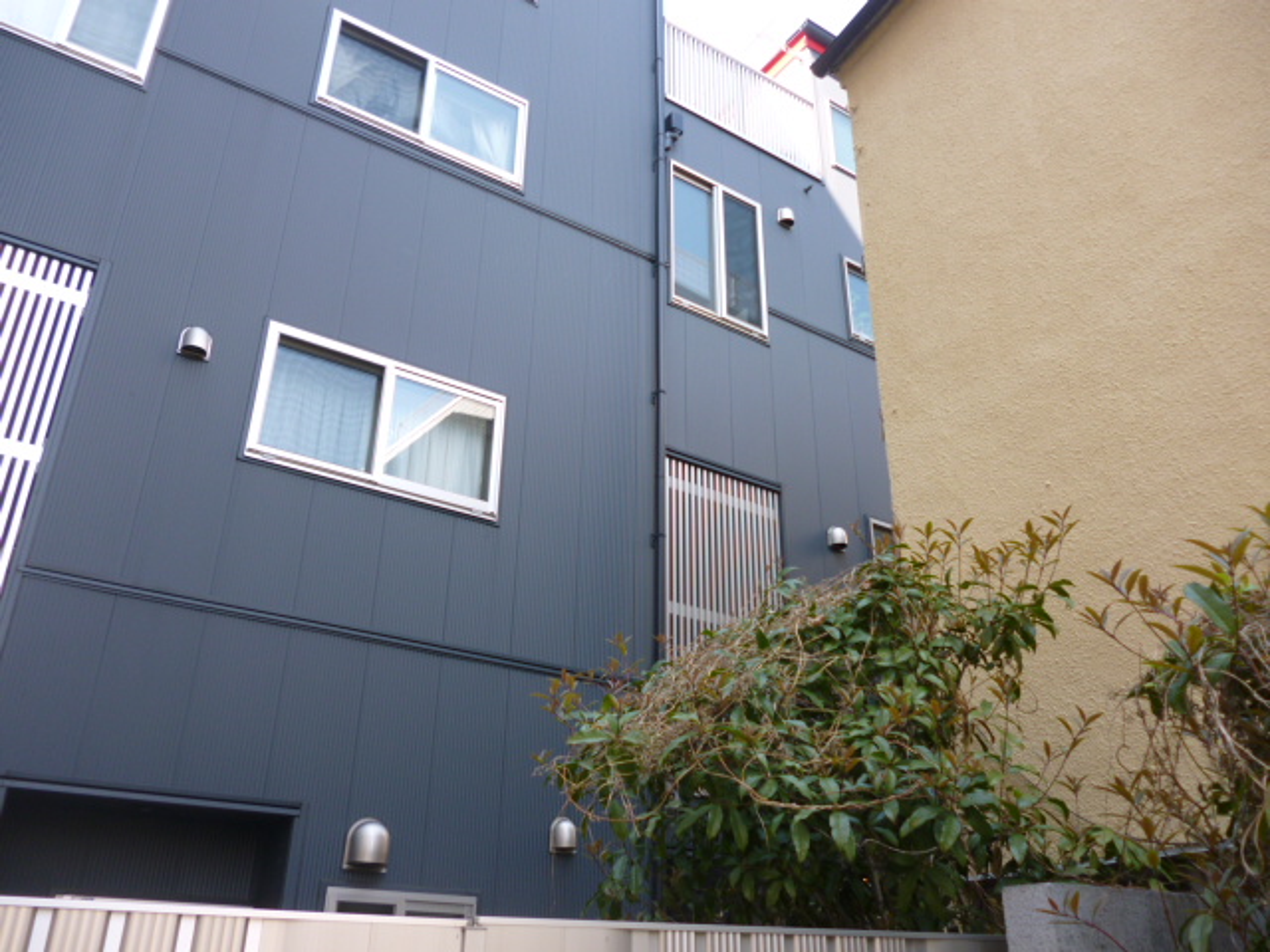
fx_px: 1027
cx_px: 635
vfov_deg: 49.7
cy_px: 476
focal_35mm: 28
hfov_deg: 63.4
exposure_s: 1/80
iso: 100
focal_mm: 5
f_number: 3.1
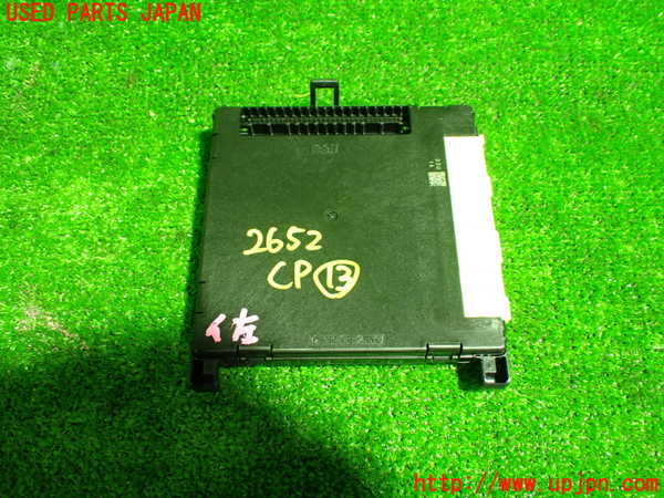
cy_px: 249
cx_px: 332
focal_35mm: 30
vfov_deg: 46.8
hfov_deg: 60.0
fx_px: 575
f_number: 2.3
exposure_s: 1/30
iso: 800
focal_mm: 5.4
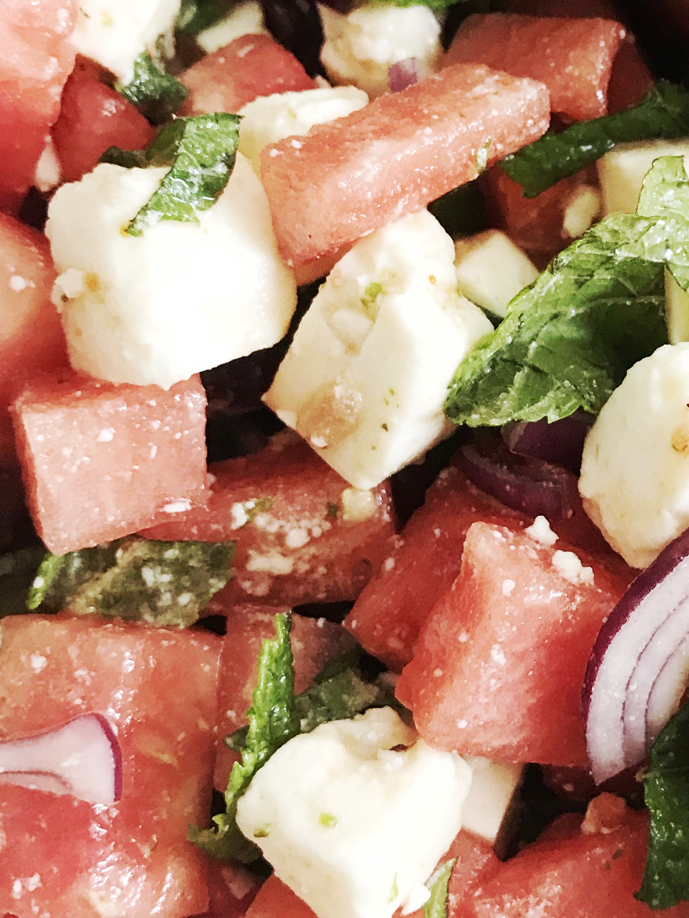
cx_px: 674
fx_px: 1539
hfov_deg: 24.2
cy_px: 442
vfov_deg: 33.2
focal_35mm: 58
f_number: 1.8
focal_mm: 3.99
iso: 40
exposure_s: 1/17
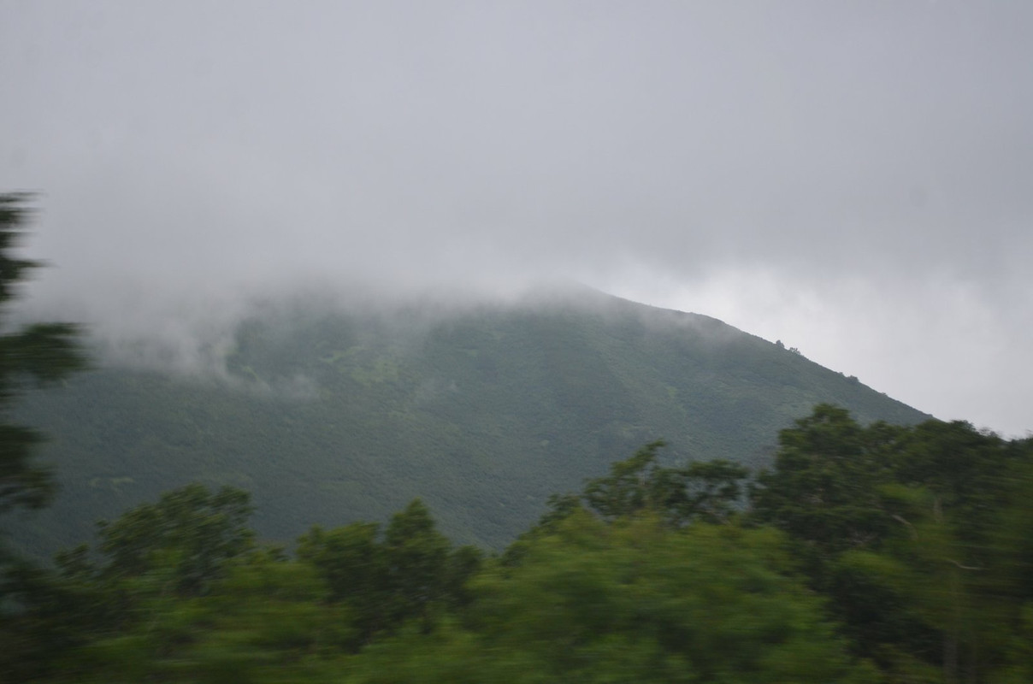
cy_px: 342
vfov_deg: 18.8
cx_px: 516
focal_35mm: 72
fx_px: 2062
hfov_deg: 28.1
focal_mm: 48
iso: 500
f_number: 5.6
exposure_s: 1/60
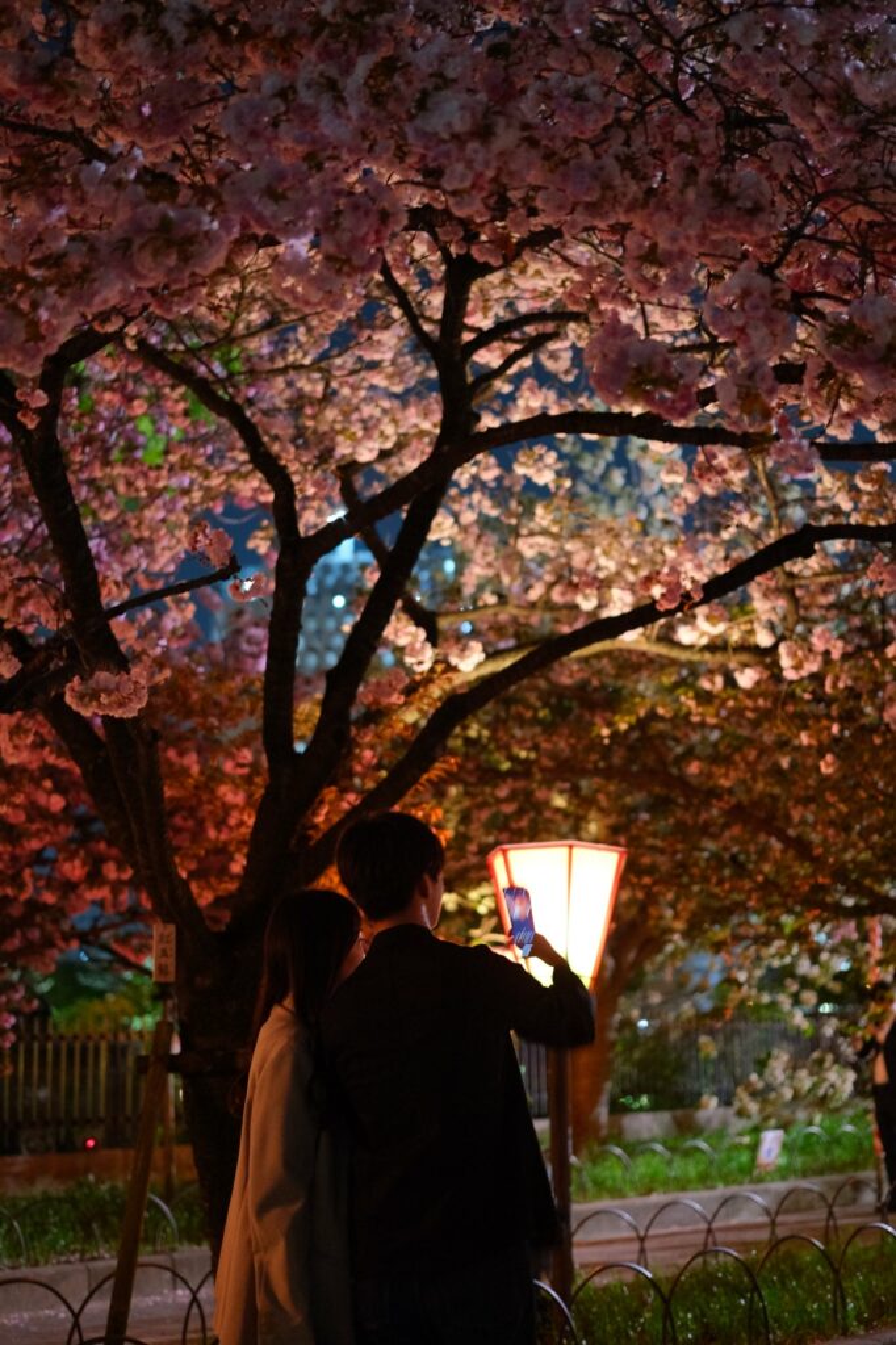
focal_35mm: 50
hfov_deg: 27.0
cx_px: 448
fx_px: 1868
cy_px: 672
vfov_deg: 39.6
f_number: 1.4
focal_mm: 33
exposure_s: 1/20
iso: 1600
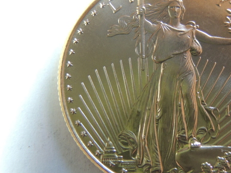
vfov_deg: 20.7
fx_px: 474
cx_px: 170
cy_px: 77
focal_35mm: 71
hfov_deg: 27.1
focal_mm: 7.6
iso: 400
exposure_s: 1/25
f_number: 3.4
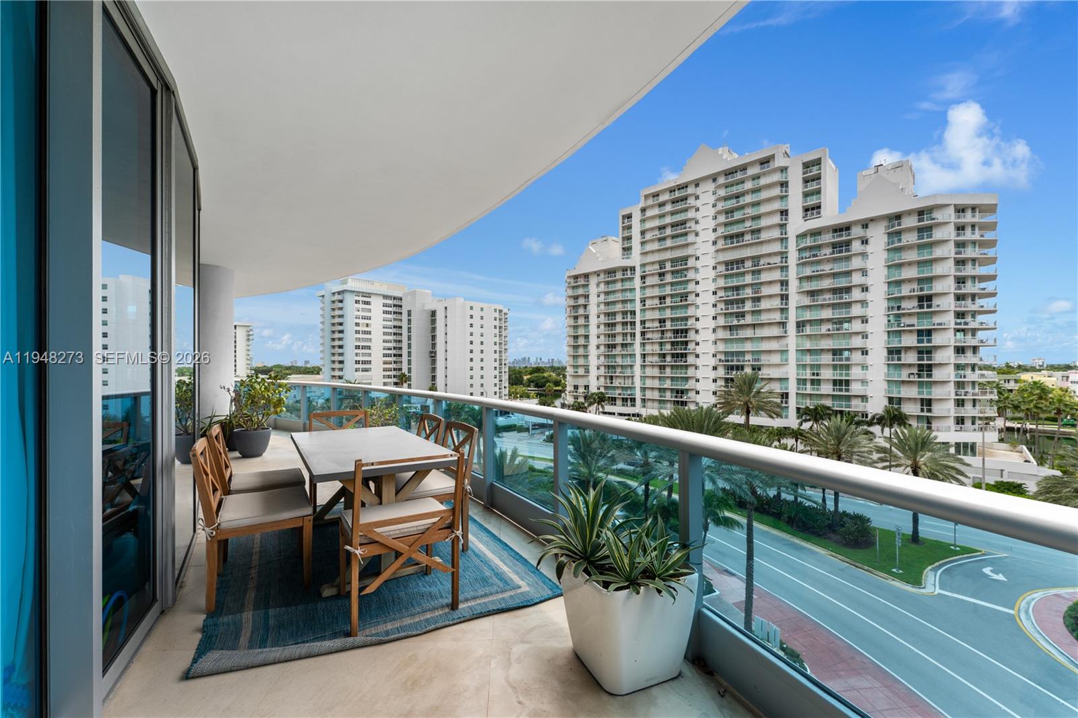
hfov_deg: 104.3
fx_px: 419
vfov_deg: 81.2
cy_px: 359
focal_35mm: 14
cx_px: 539
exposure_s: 1/400
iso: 200
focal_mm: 14
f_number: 8
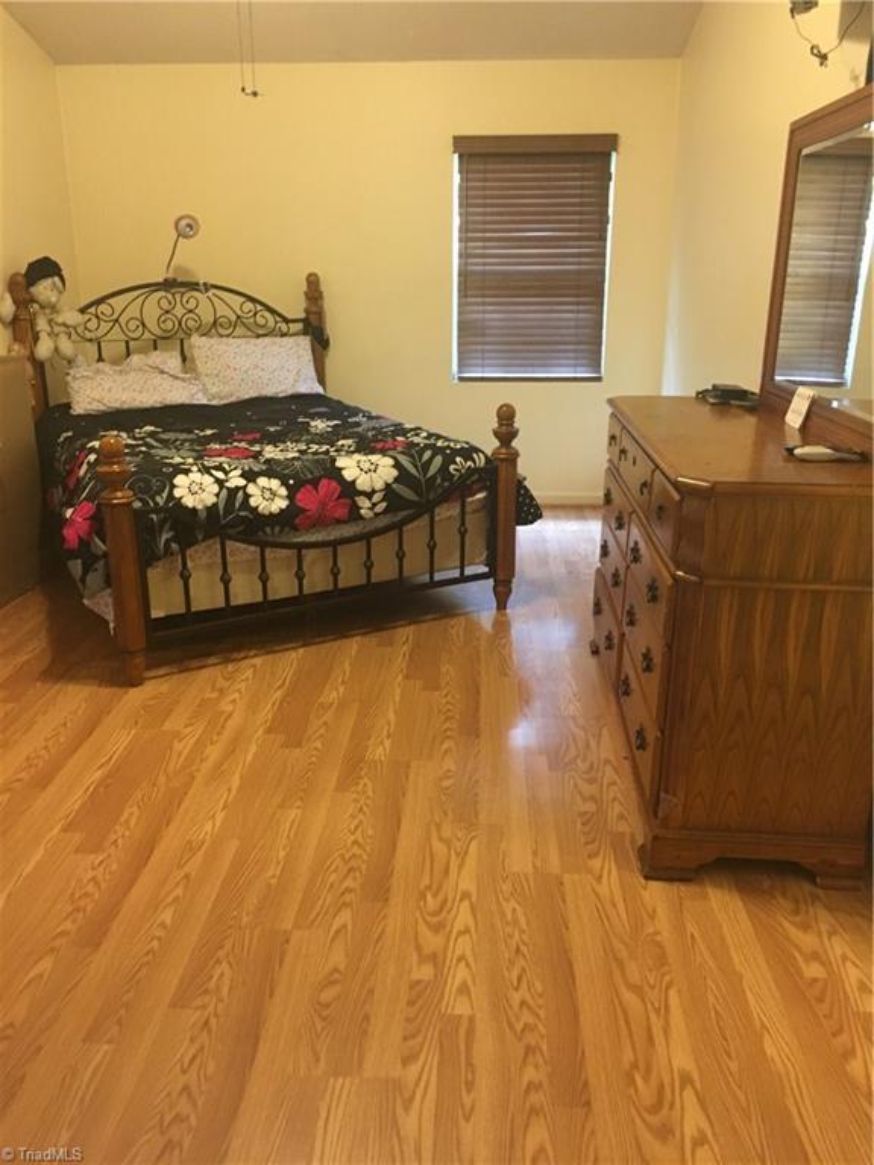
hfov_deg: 48.2
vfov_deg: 61.7
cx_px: 437
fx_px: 976
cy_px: 582
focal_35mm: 29
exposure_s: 1/17
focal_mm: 4.15
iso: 200
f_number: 2.2
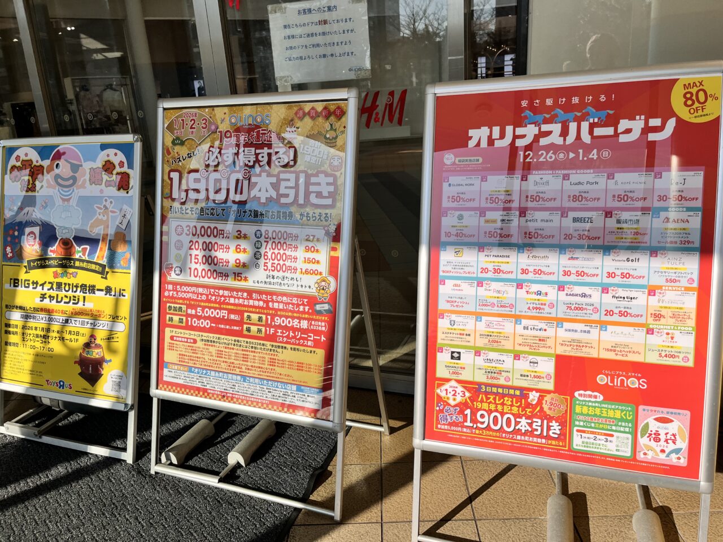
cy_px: 271
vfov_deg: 53.1
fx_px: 543
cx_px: 362
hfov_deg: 67.3
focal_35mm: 26
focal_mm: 5.1
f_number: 1.6
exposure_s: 1/5319
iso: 50
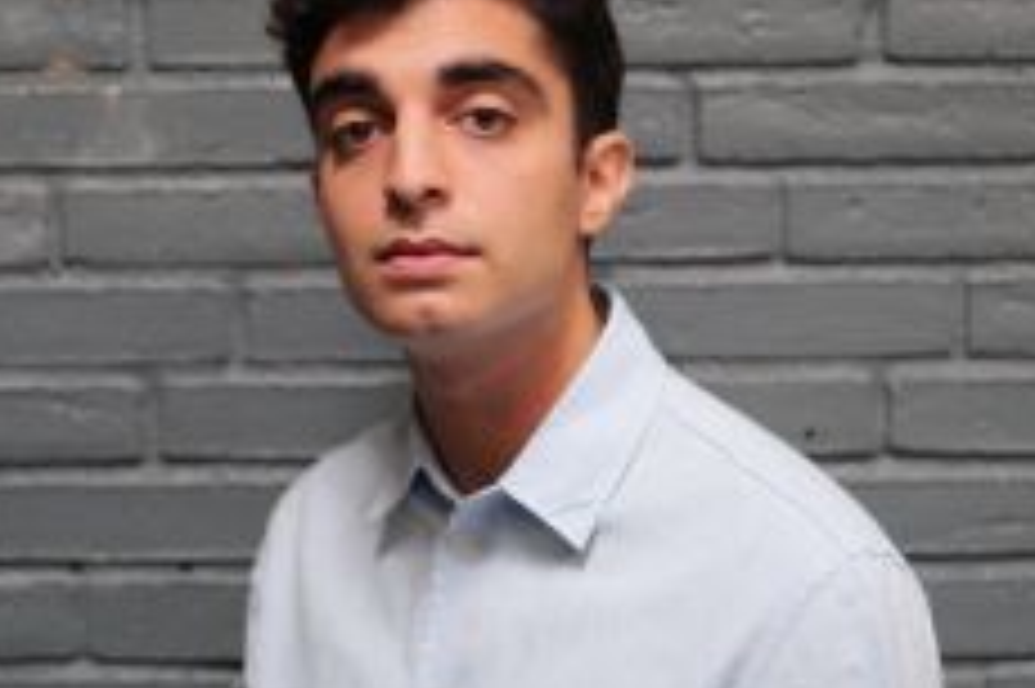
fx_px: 2815
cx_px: 486
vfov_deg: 13.9
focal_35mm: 98
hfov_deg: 20.8
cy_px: 310
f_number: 1.8
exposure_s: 1/60
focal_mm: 50
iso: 320
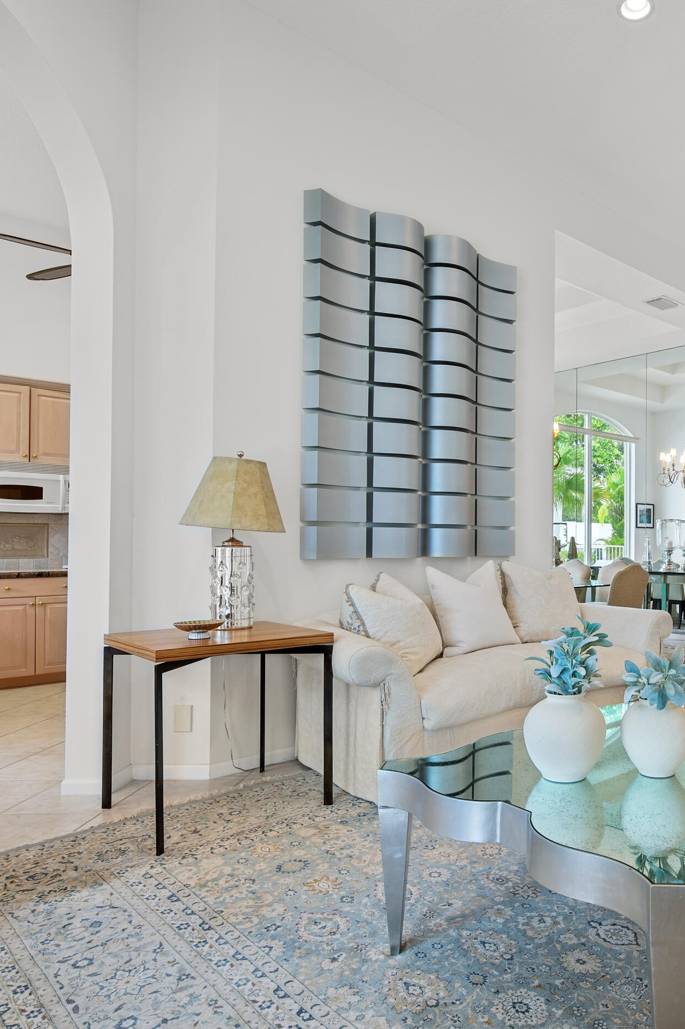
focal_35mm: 25
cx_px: 556
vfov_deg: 71.9
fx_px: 708
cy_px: 539
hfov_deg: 48.5
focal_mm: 15.5
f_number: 9
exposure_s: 1/5
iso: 100
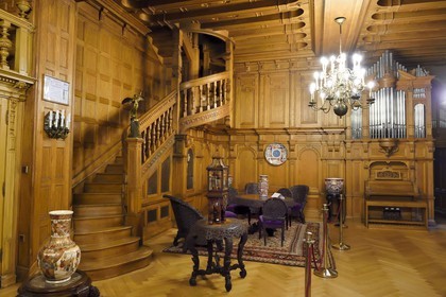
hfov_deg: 73.7
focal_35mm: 24
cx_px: 223
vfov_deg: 53.1
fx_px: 297
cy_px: 148
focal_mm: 24
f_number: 8
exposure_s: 1/25
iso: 4000
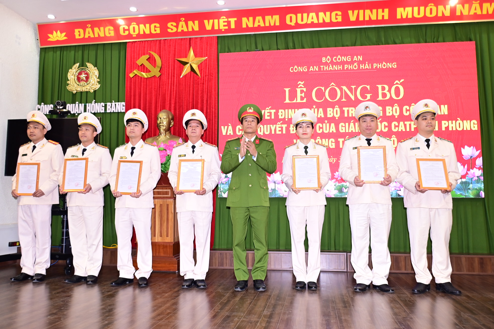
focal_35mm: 30
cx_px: 247
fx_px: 412
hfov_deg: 61.9
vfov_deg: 43.6
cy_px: 164
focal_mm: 20
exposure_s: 1/200
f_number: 4
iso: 1000
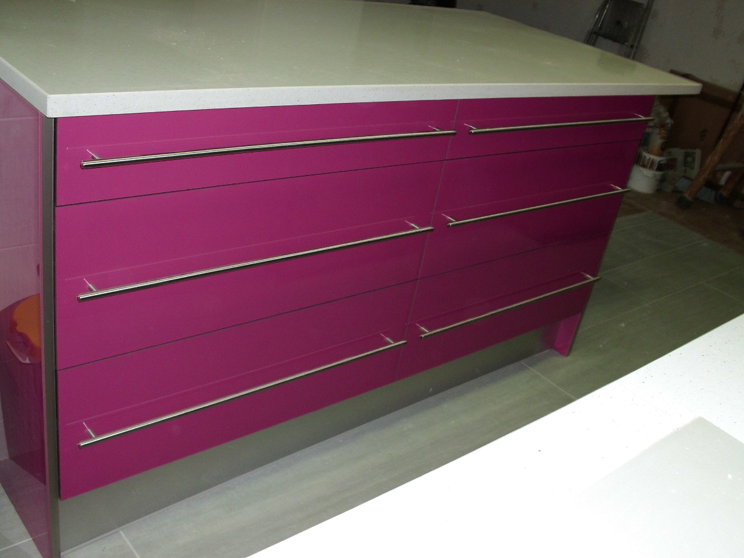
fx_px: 774
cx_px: 372
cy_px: 279
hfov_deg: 51.4
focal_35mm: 36
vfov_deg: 39.7
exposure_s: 1/60
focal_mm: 6.3
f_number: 2.9
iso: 100
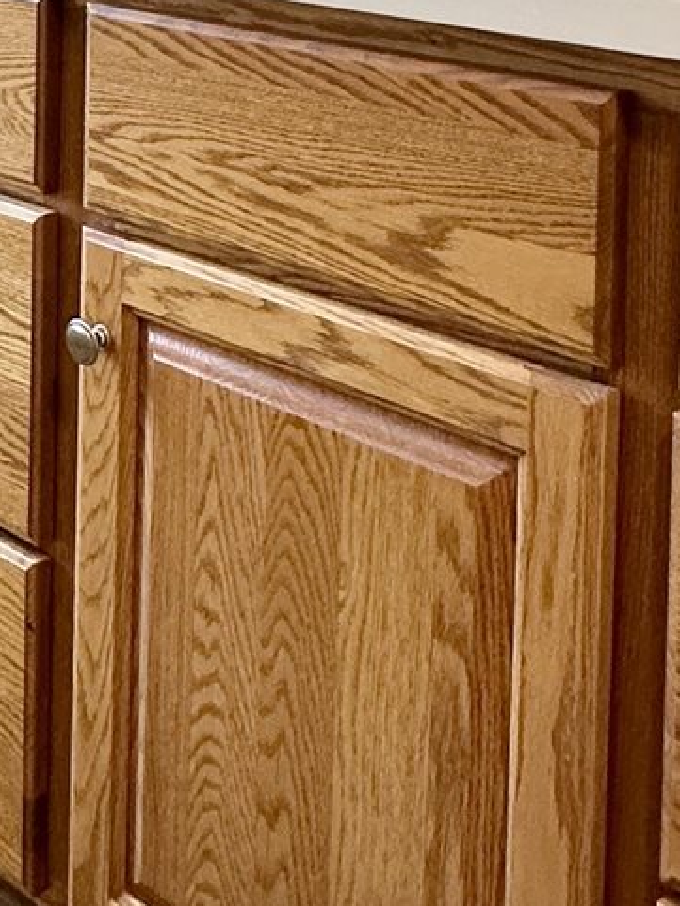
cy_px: -188
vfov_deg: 25.8
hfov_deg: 20.4
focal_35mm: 67
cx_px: -158
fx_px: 1754
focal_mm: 2.22
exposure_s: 1/60
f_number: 2.2
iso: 160
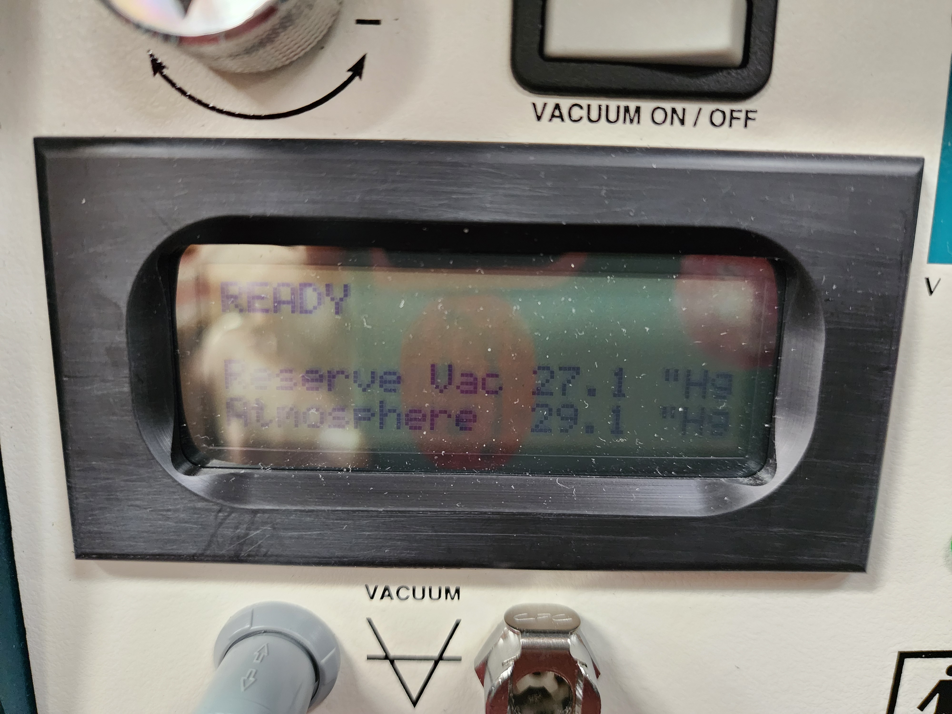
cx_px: 476
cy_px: 357
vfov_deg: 58.9
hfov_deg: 73.9
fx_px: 633
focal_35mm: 23
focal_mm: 6.4
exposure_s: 1/120
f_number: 1.8
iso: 1000
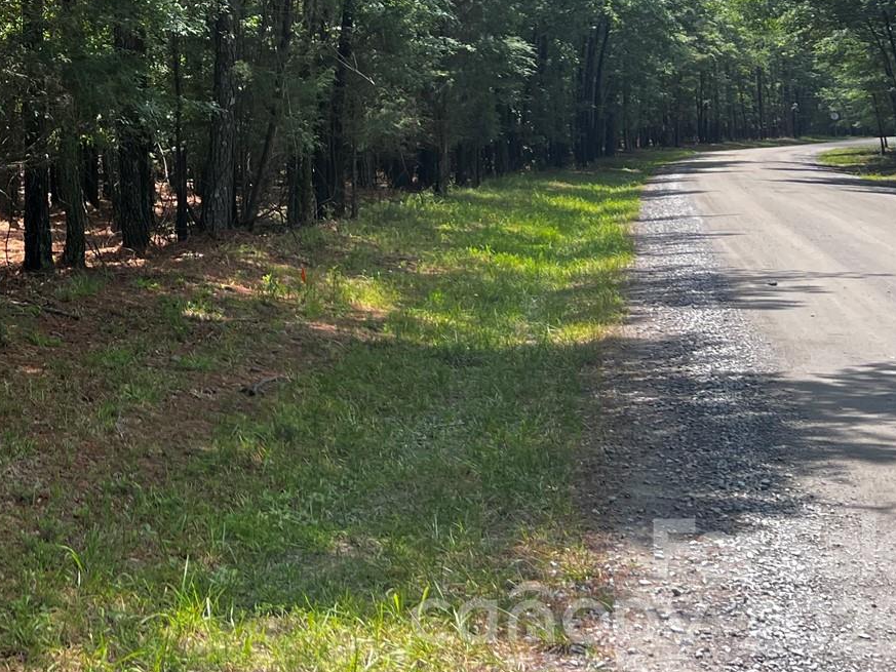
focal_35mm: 61
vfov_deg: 22.6
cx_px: -60
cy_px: -77
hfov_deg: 29.0
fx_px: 1579
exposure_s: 1/617
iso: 50
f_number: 1.5
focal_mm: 5.7
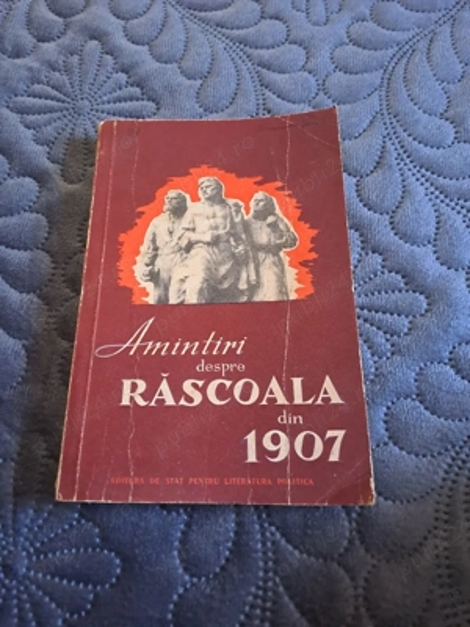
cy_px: 314
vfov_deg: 69.4
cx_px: 235
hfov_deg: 54.9
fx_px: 453
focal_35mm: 25
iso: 320
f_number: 1.8
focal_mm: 4.65
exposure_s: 1/25
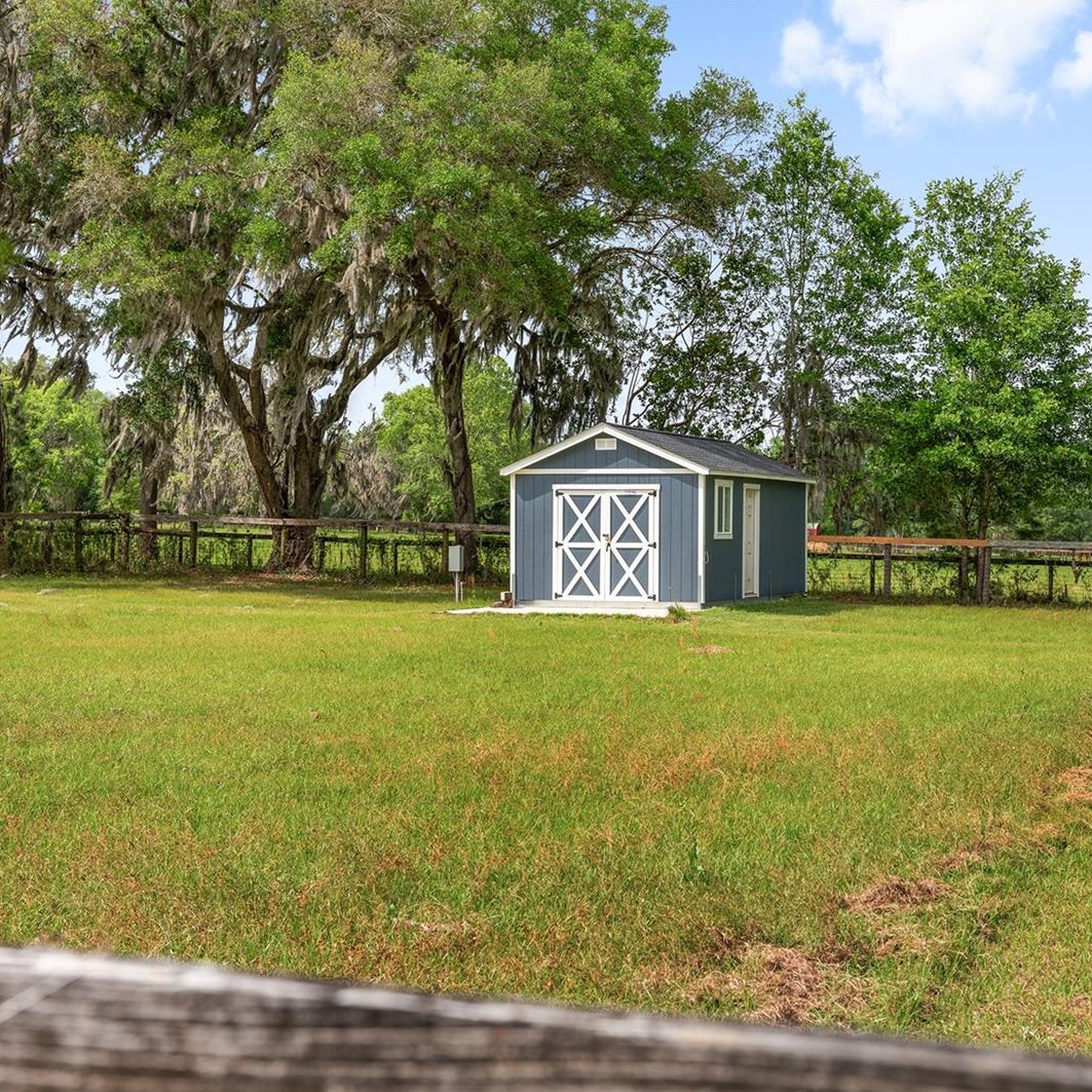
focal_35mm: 56
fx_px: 2004
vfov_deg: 30.5
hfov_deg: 30.4
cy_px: 545
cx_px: 656
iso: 160
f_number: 7.1
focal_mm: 43.9
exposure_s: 1/500
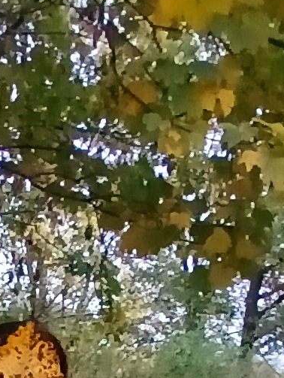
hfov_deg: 16.8
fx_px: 950
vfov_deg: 19.0
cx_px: 32
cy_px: 608
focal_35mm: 87
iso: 500
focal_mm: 1.4
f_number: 2.2
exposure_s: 1/20
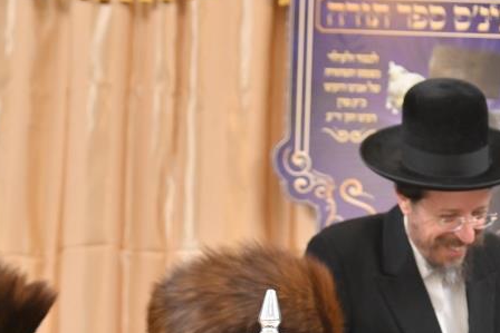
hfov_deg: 12.6
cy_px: 262
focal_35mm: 160
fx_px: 2223
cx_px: 522
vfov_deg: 8.6
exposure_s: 1/200
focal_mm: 70
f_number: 4
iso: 800
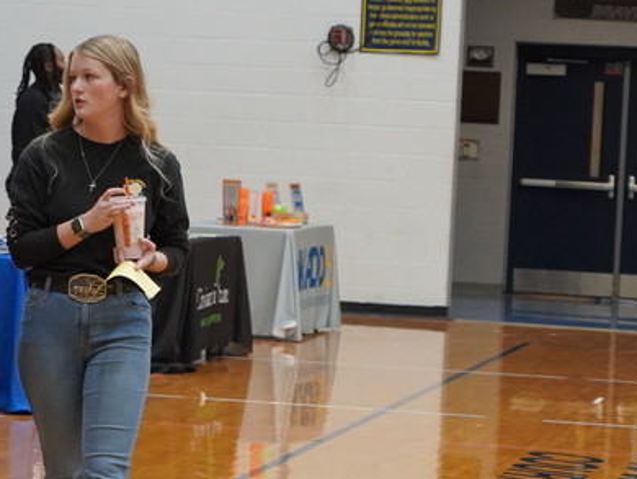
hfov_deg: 9.4
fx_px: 3835
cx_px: -111
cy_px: 264
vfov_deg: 7.1
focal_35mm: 208
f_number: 4
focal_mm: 55
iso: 1250
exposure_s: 1/160
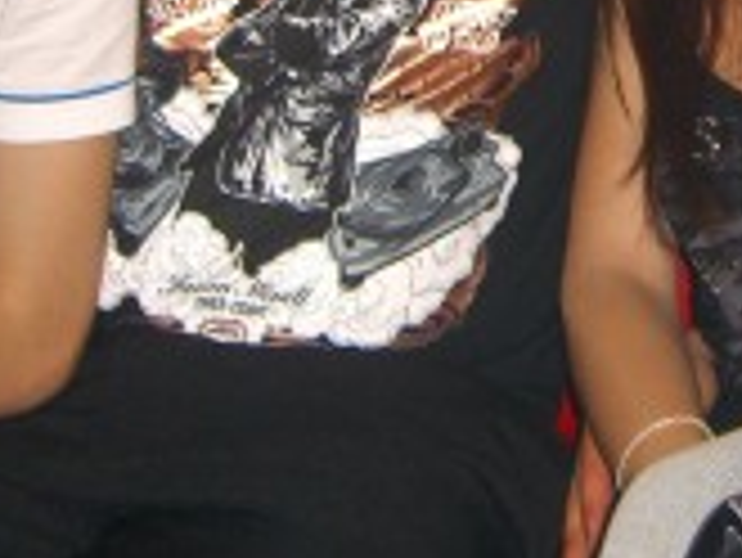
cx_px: 684
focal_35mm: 138
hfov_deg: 14.1
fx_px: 2960
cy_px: -140
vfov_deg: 10.6
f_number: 2.8
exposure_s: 1/60
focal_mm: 7.9
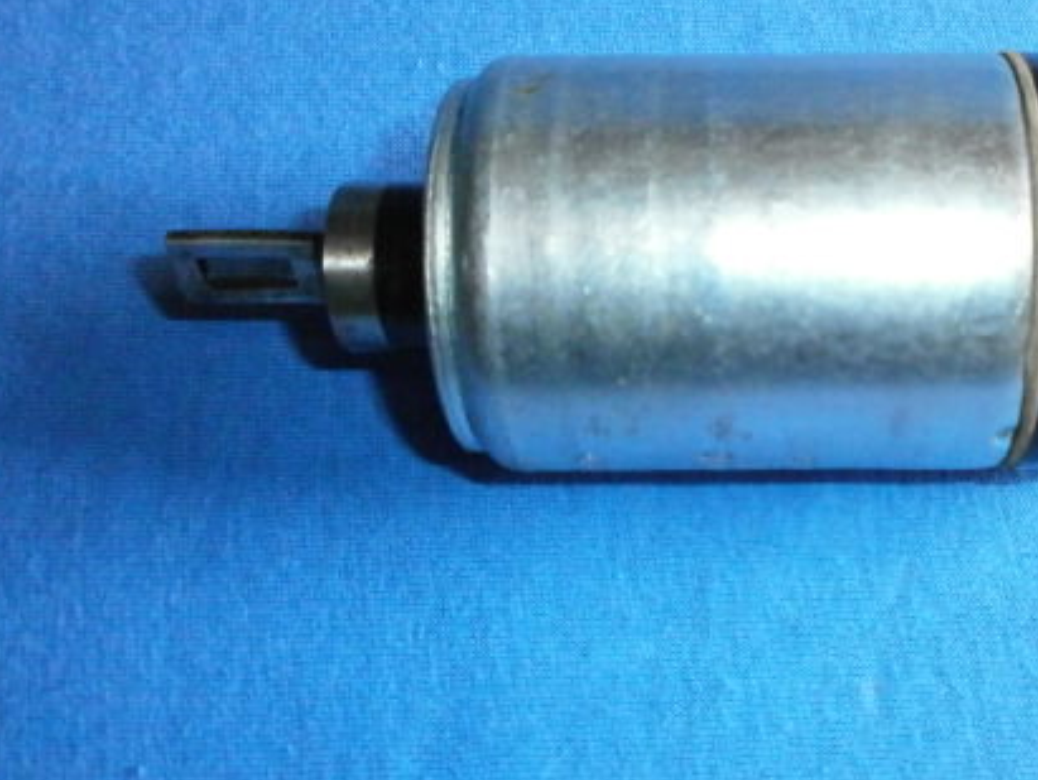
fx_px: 1261
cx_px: 773
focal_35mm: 42
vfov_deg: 34.4
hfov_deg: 43.4
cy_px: 396
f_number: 2.9
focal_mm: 4.8
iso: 640
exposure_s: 1/250
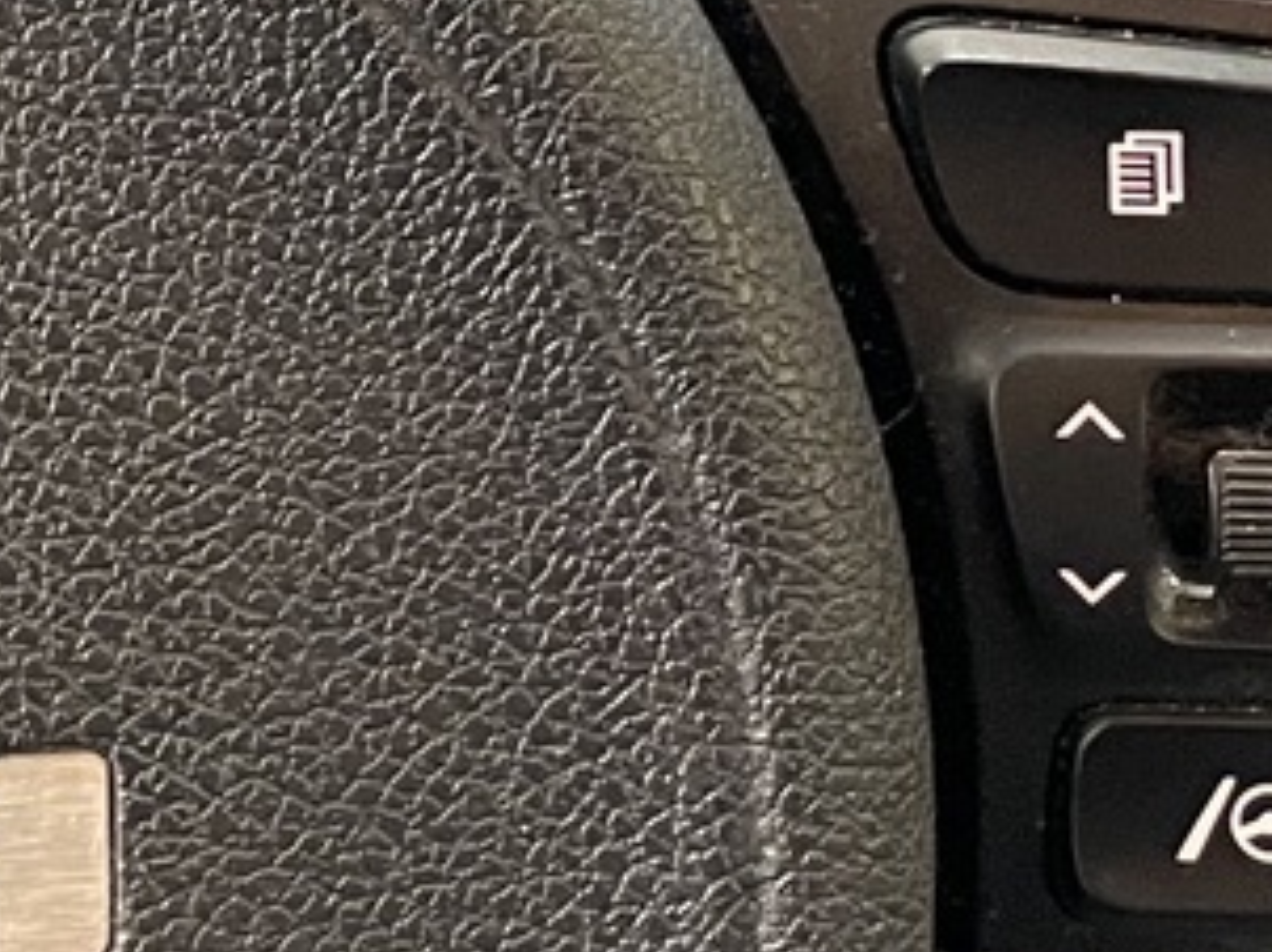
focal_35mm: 124
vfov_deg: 11.1
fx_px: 4553
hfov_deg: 14.9
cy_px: -817
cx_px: -535
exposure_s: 1/33
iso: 400
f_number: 1.6
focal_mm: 4.2
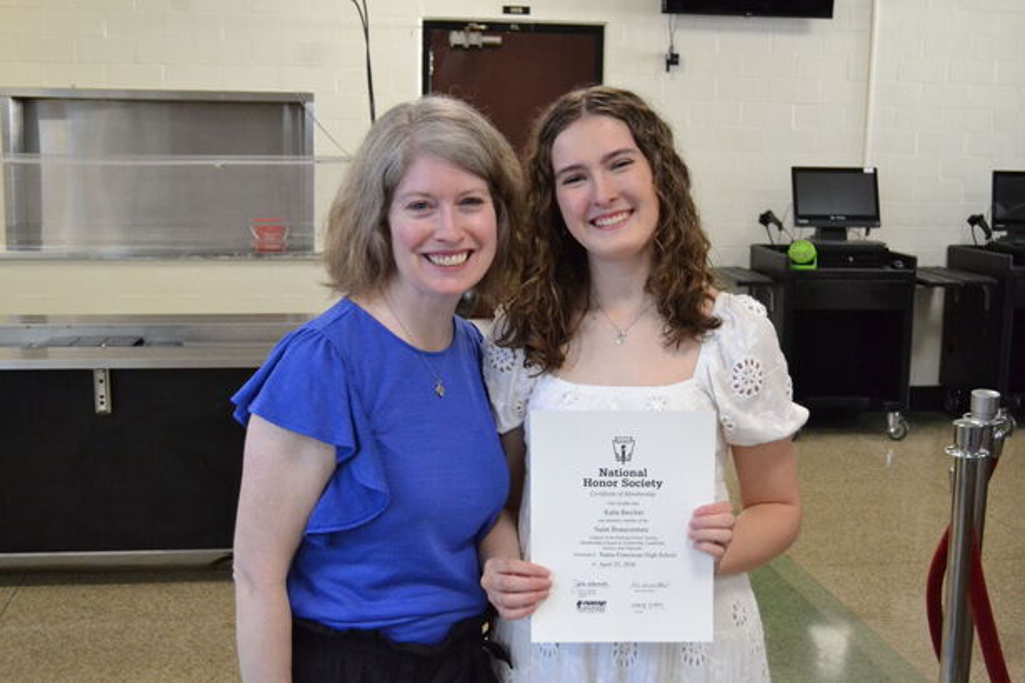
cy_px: 342
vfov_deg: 29.9
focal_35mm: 45
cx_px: 512
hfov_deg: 43.6
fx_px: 1281
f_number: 4.5
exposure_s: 1/250
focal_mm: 30
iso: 3200
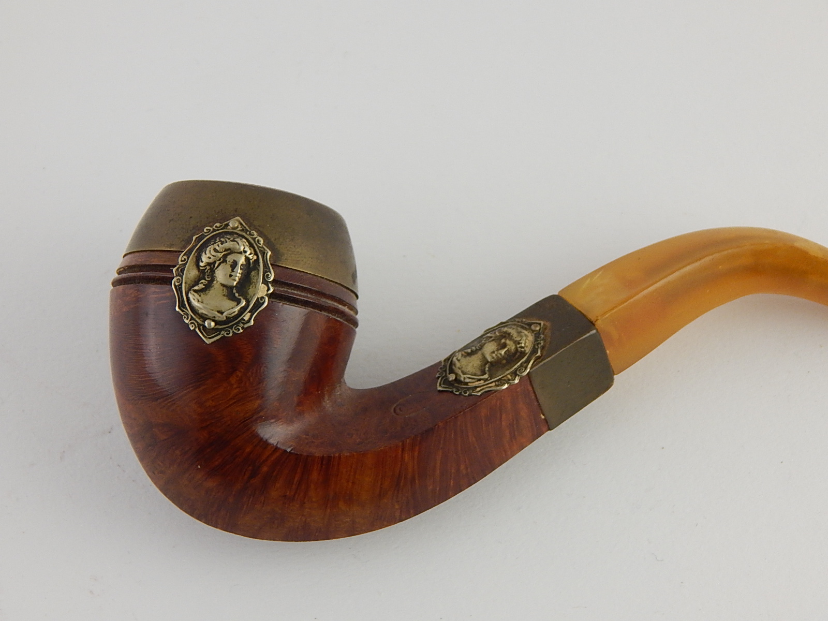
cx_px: 414
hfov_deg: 23.0
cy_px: 310
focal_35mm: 85
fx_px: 2033
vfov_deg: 17.4
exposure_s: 1/30
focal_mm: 15.3
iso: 220
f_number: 4.3
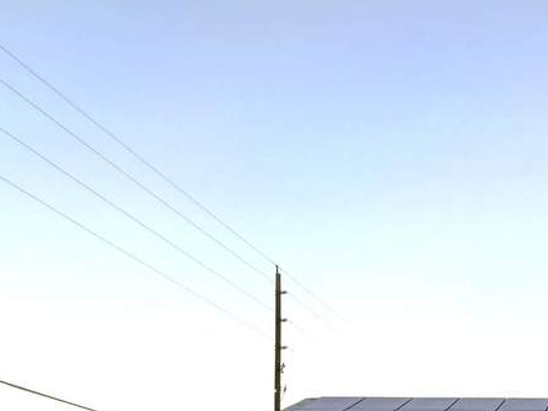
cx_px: 712
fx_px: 1013
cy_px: 559
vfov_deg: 20.6
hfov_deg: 25.9
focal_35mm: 64
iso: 80
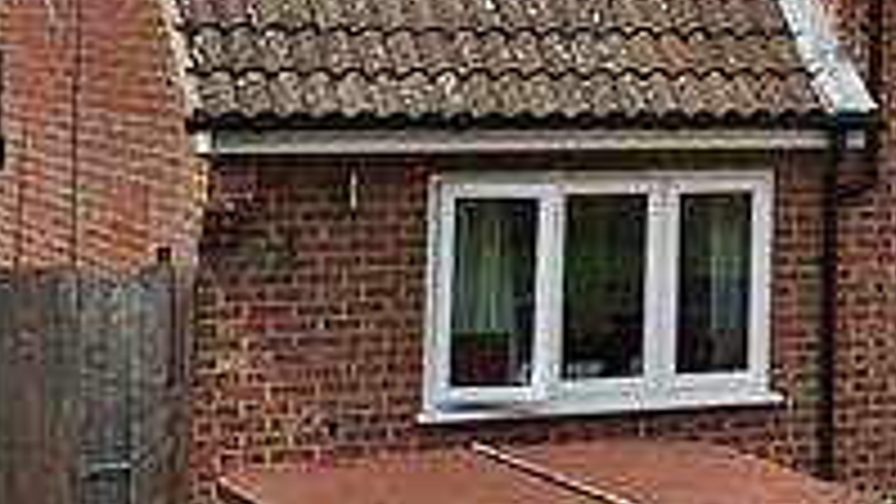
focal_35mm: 127
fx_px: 3018
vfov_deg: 9.5
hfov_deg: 15.4
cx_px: 1414
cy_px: 22
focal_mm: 4.15
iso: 32
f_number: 2.2
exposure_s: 1/2475
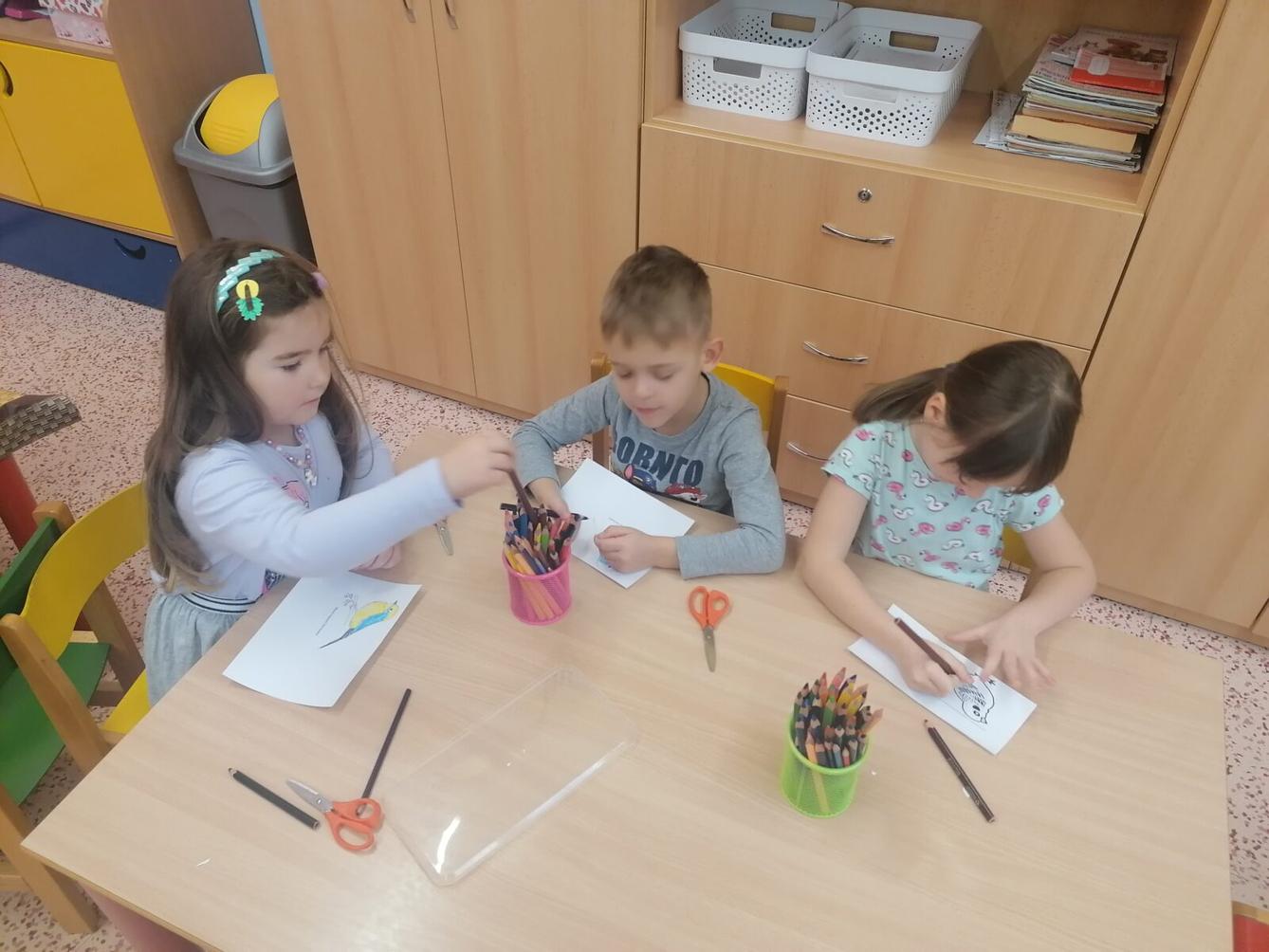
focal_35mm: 27
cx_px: 634
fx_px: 990
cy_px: 476
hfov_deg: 65.3
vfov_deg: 51.4
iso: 125
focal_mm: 4.75
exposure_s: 1/50
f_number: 1.8
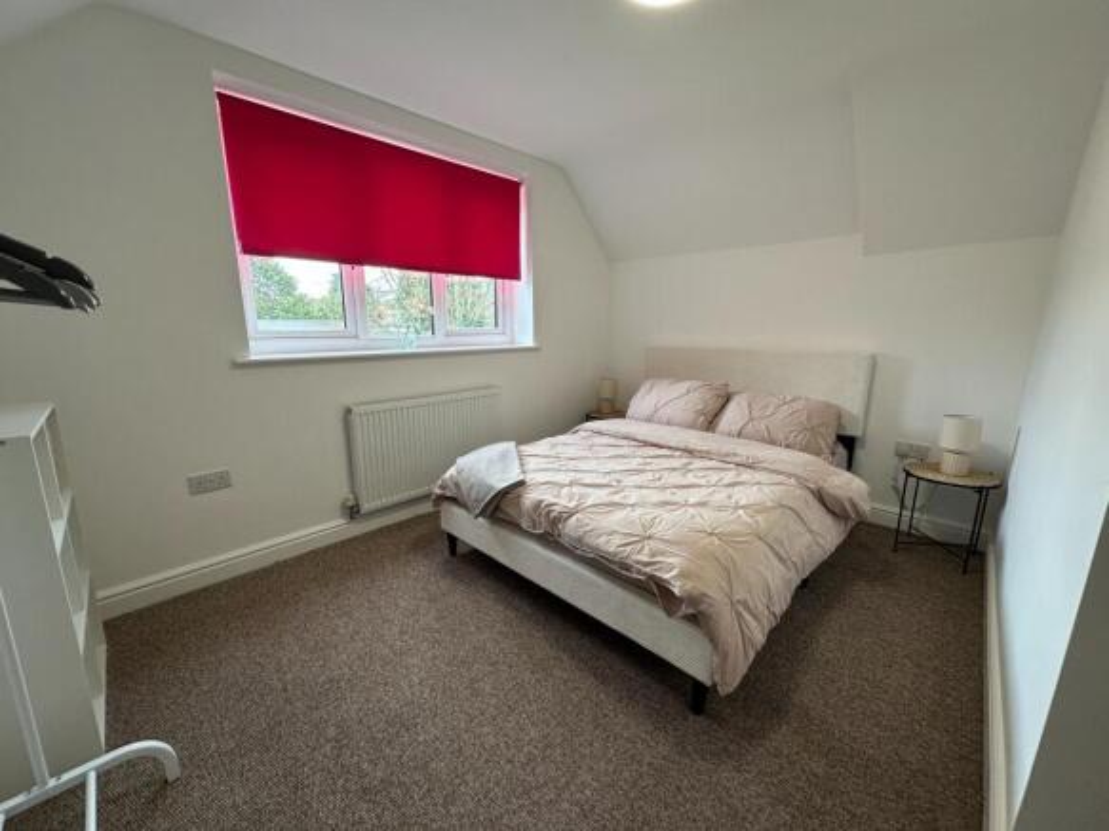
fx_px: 448
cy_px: 416
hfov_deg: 102.1
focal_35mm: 14
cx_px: 554
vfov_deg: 85.7
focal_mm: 2.22
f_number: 2.2
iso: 125
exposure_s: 1/100
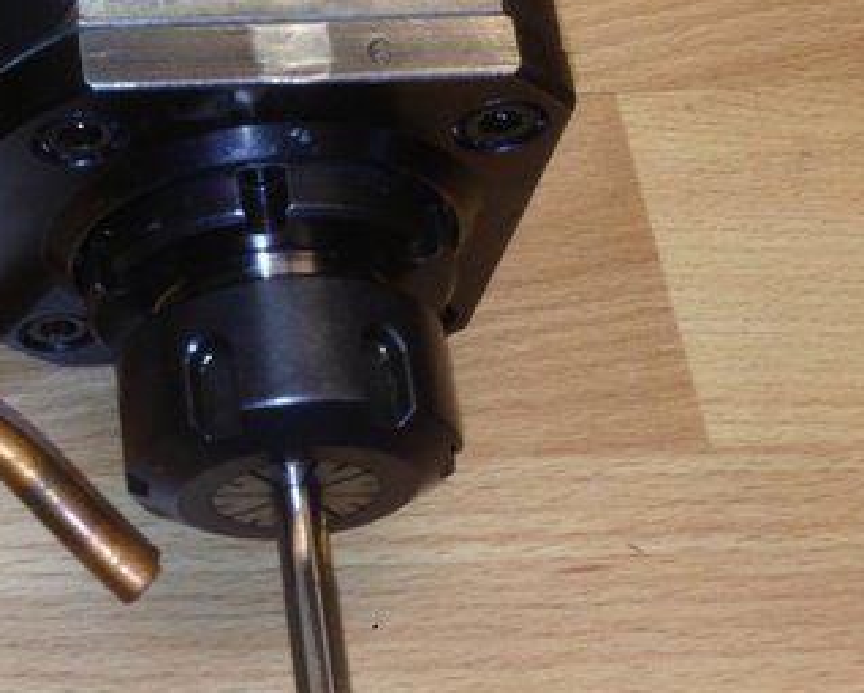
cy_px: 250
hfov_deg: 22.3
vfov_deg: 18.9
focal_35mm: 81
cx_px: -65
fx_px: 2073
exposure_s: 1/54
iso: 50
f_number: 2.4
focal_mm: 4.13
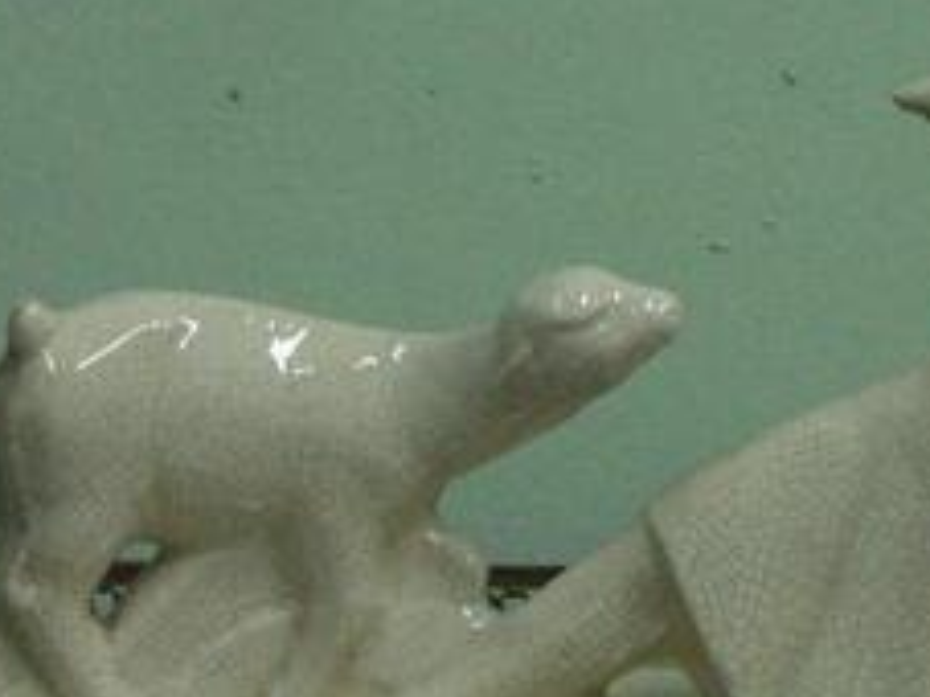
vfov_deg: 9.6
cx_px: 793
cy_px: 517
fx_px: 4162
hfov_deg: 12.7
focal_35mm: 155
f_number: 3.3
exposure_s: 1/80
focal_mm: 9
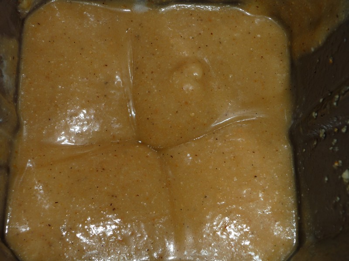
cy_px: 130
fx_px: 575
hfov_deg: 33.8
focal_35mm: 57
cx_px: 174
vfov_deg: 25.7
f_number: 5.2
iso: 100
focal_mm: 10
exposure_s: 1/40
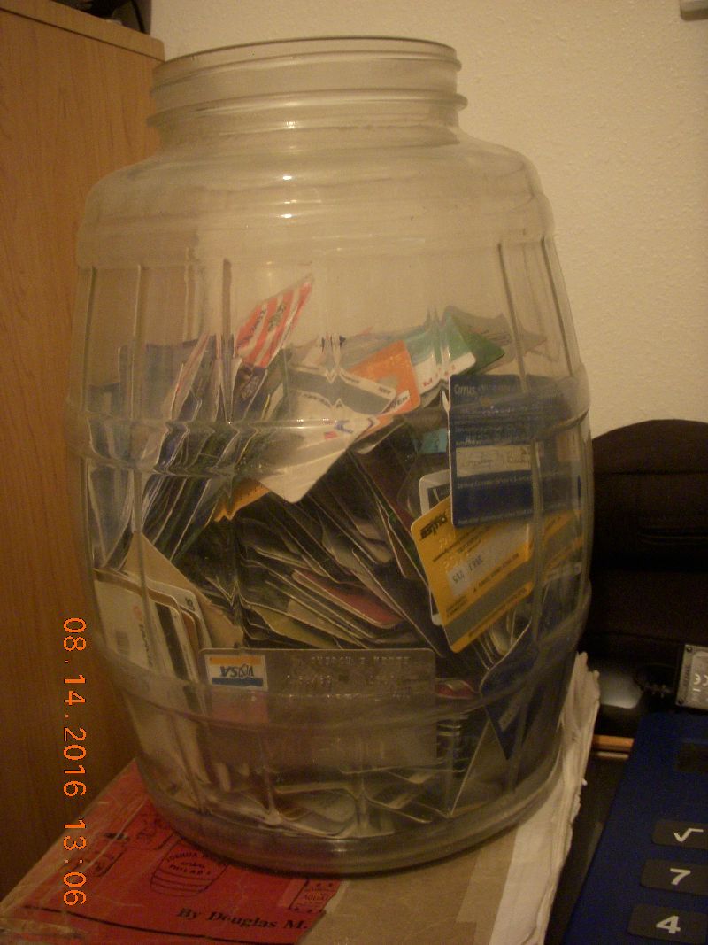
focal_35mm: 38
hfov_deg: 37.7
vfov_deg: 49.0
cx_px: 354
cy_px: 472
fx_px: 1036
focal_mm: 6.3
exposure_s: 1/8
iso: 320
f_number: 3.3
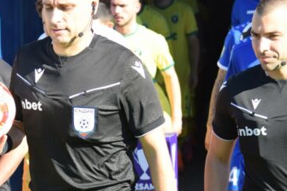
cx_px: 122
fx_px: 1538
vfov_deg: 7.1
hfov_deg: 10.7
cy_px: 81
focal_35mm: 193
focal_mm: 72
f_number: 4.5
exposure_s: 1/800
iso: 400
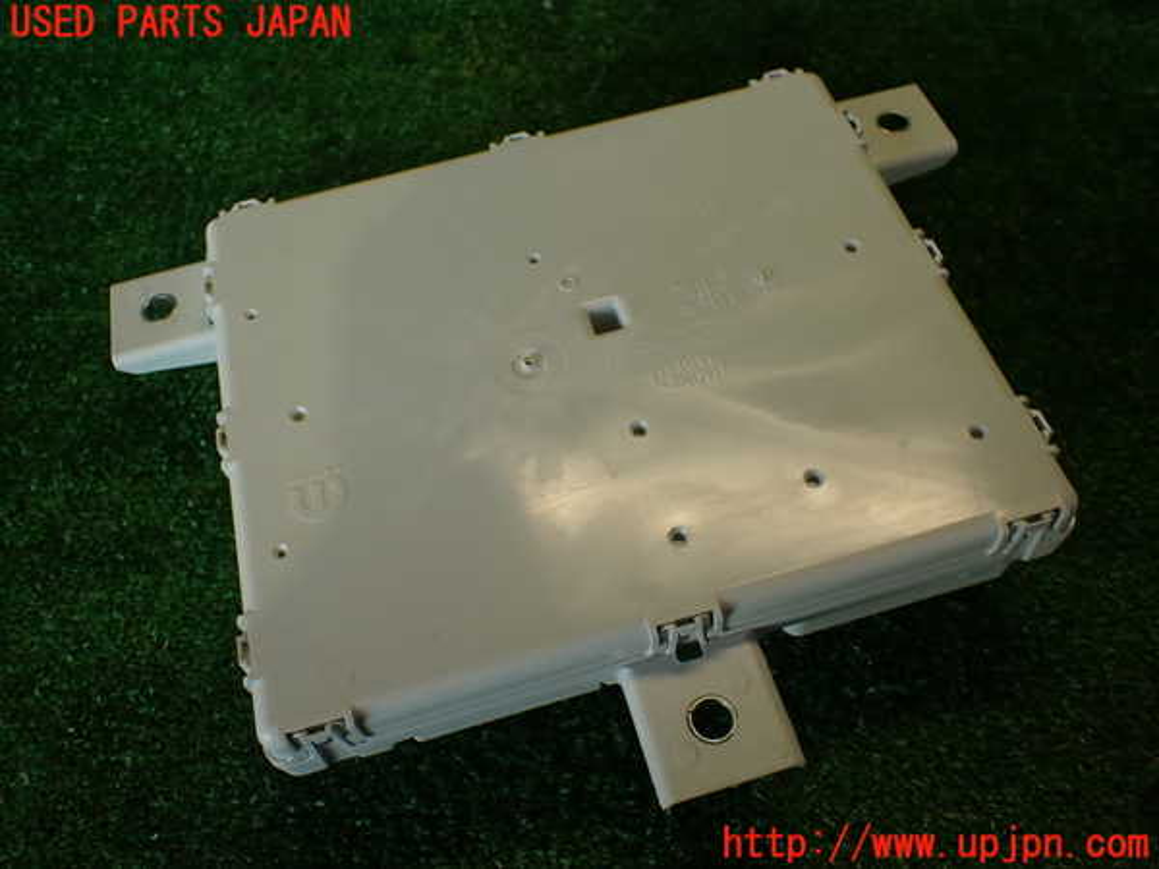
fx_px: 1004
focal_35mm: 30
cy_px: 434
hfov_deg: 60.0
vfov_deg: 46.8
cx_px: 580
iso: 100
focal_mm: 5.4
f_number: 2.3
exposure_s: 1/100
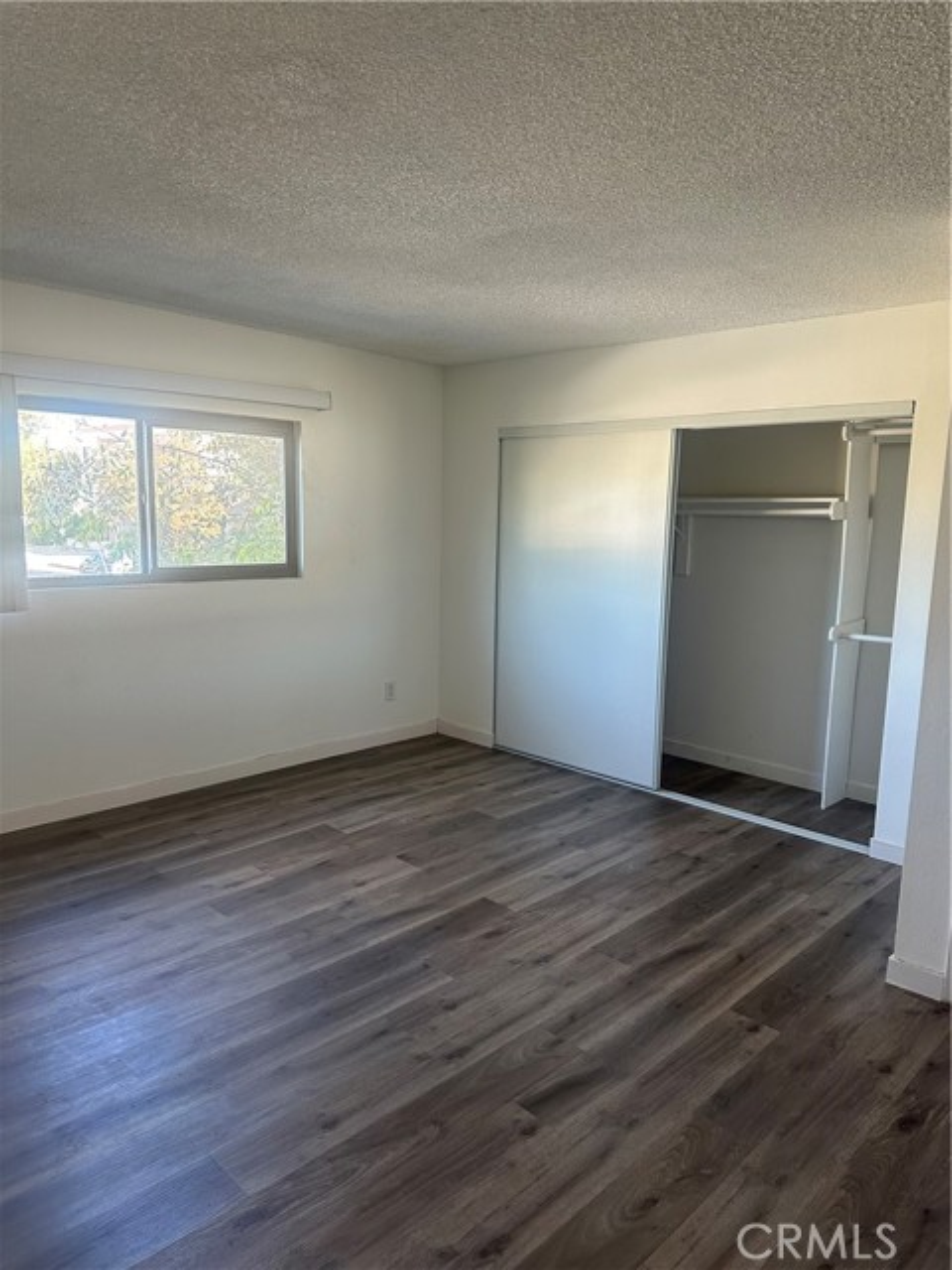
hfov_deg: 56.8
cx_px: 476
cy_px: 635
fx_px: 880
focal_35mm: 24
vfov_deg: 71.6
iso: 250
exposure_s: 1/120
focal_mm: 6.86
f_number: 1.78
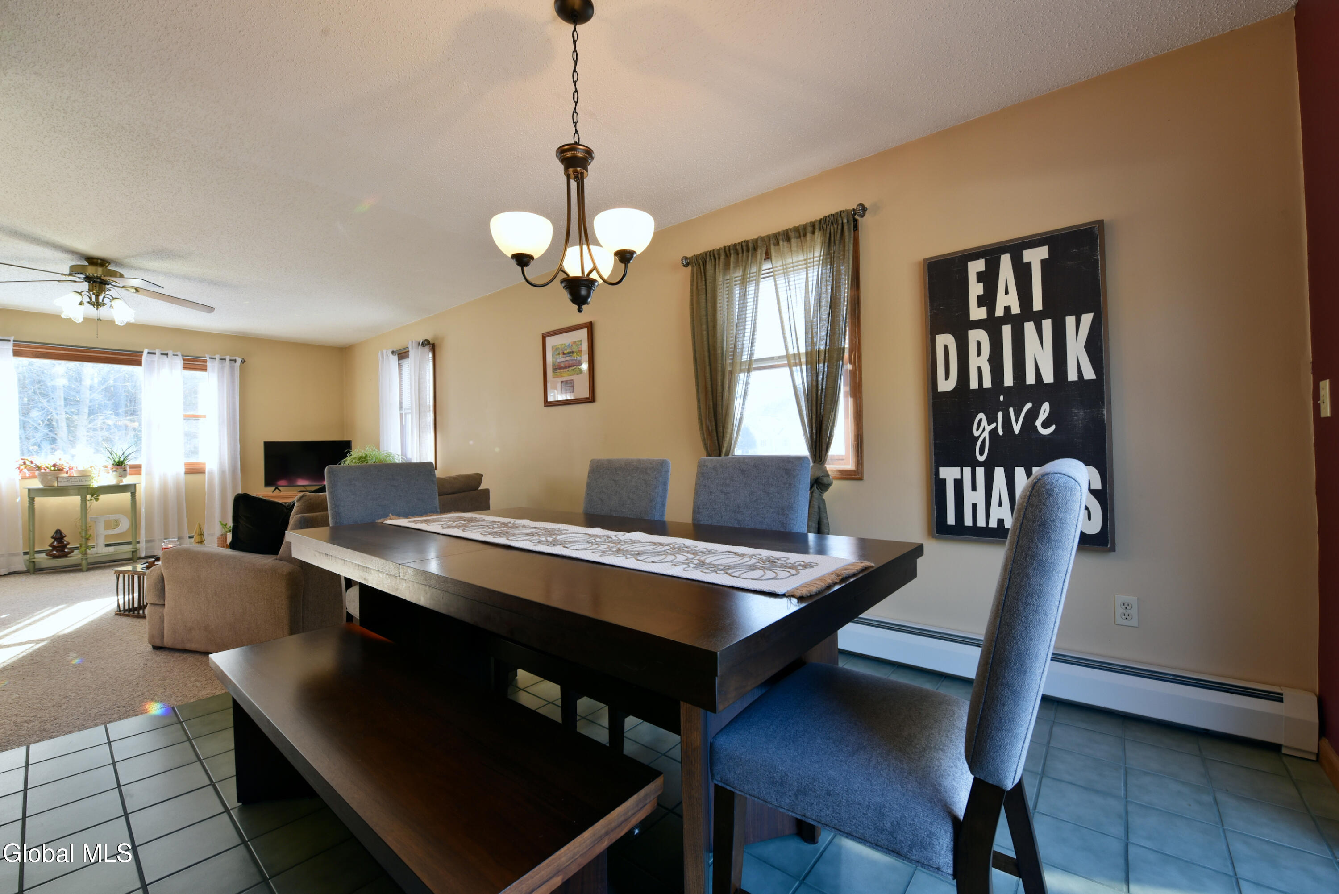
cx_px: 670
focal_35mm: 14
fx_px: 521
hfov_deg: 104.2
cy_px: 447
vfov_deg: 81.3
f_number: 10
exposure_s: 1/30
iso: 800
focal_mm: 14
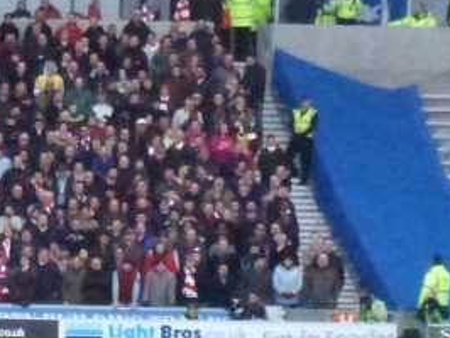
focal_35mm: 535
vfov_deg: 2.8
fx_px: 6961
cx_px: -858
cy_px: 691
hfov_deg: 3.6
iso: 800
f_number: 4.9
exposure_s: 1/320
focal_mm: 16
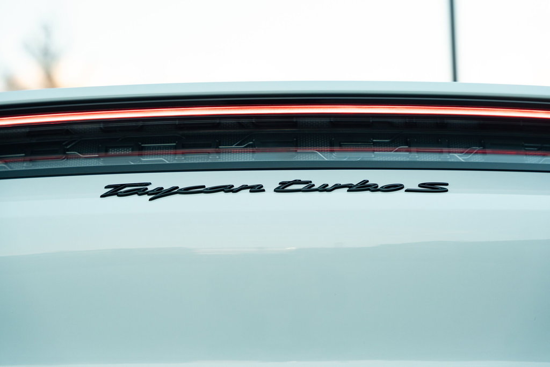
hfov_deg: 28.8
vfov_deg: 19.5
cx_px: 275
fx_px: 1070
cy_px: 184
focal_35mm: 70
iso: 200
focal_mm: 70
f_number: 2.8
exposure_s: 1/80
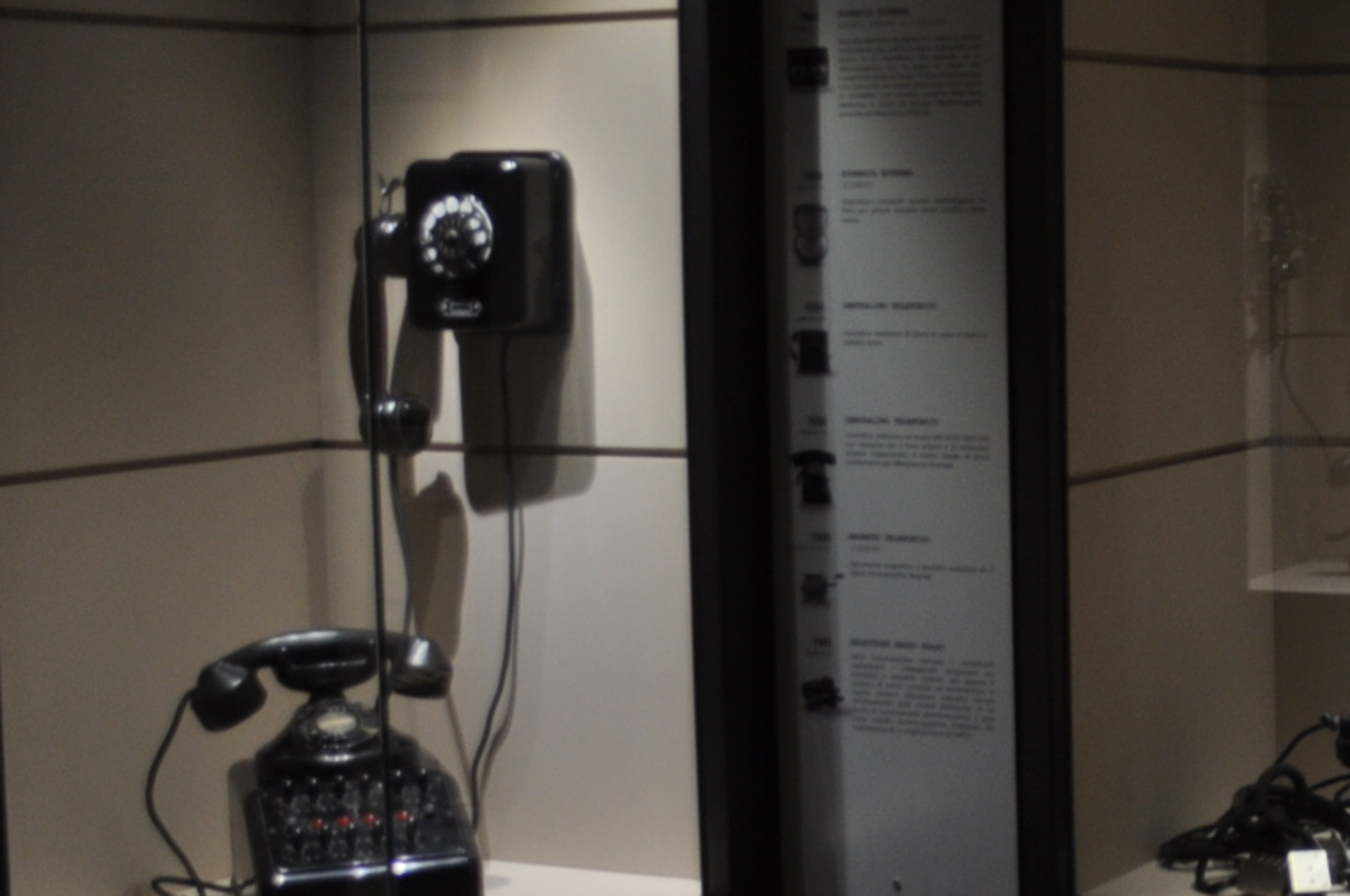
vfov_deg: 17.9
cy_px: 303
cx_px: 1513
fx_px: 2846
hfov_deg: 24.7
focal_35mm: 76
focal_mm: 18
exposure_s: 1/80
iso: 400
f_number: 3.5
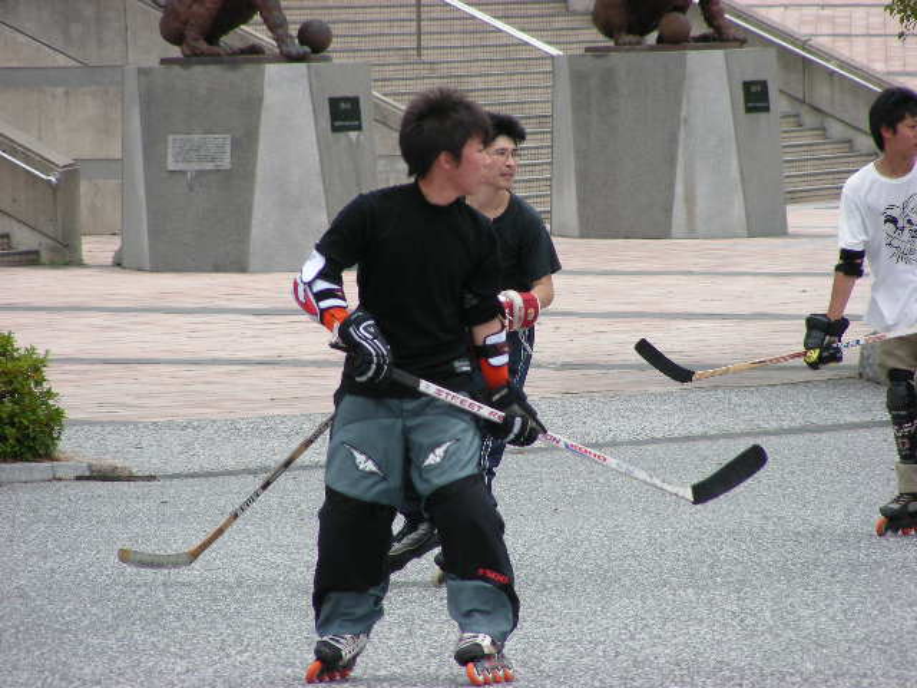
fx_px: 10066
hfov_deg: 5.2
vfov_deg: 3.9
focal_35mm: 380
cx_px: 458
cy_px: 344
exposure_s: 1/320
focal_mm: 63.3
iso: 50
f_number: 4
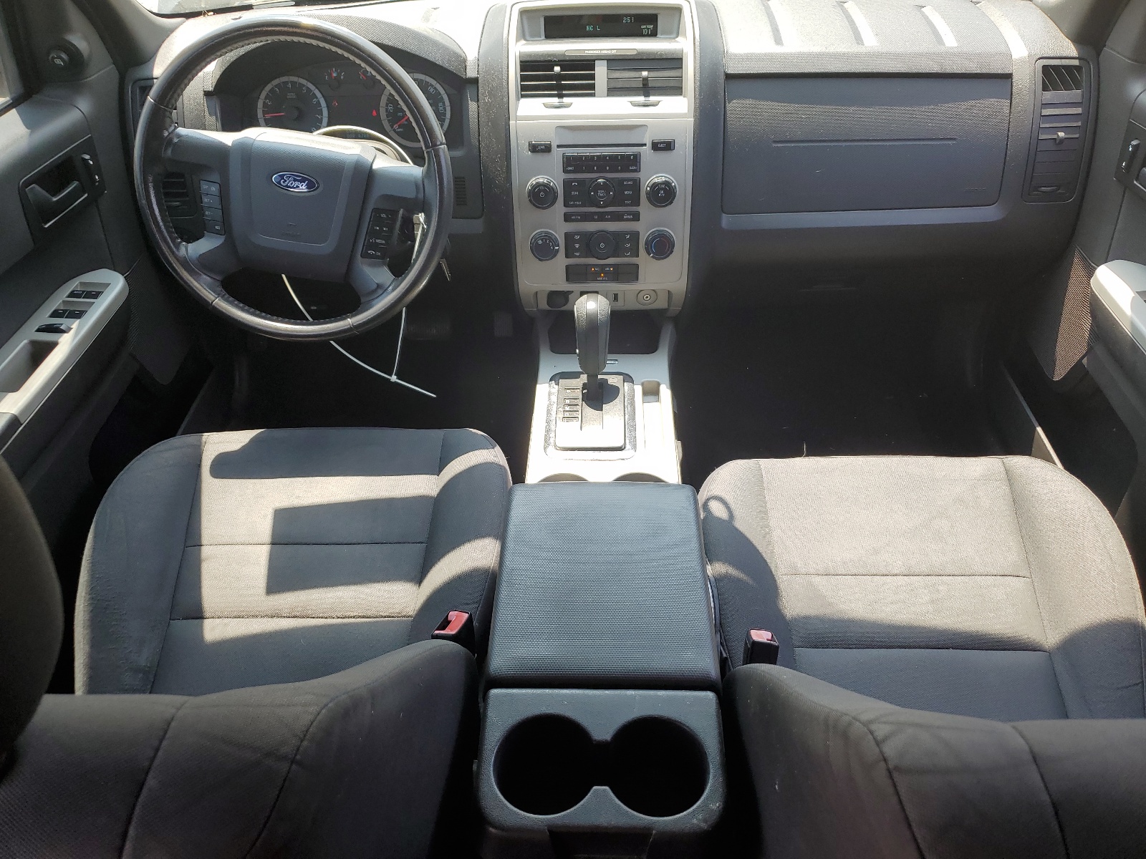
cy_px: 430
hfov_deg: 67.3
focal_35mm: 26
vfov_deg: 53.1
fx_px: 861
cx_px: 573
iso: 50
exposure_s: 1/370
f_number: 1.5
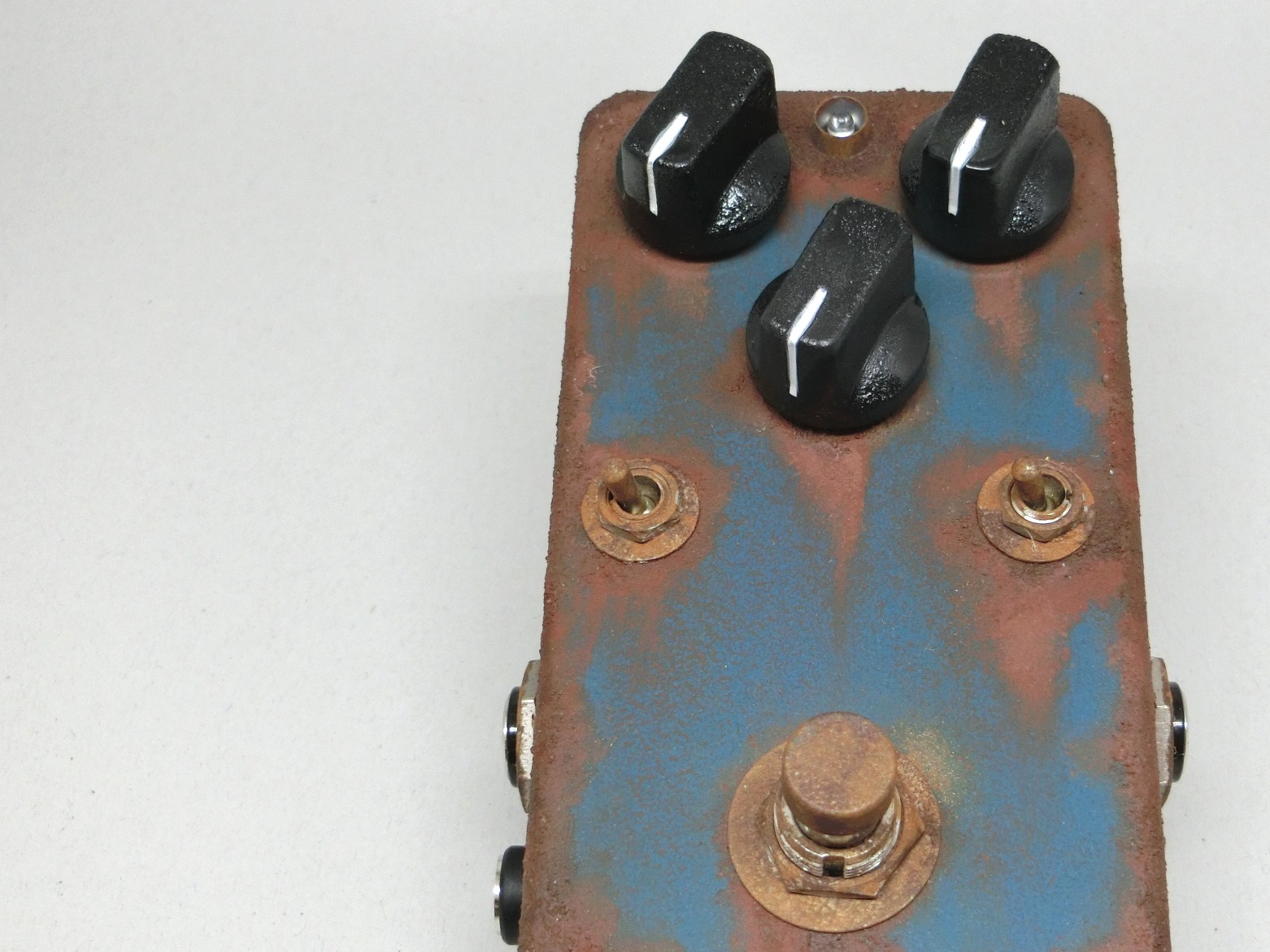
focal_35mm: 59
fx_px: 2165
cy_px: 572
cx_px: 829
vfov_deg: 24.8
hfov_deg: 32.5
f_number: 4.4
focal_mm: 8
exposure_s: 1/125
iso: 200
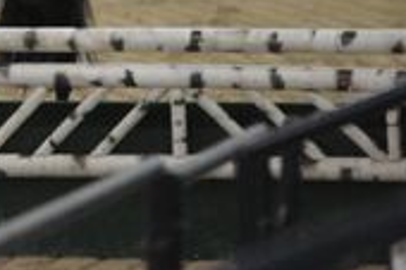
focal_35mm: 755
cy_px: -148
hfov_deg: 2.7
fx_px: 8506
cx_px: -107
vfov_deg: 1.8
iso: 6400
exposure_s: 1/400
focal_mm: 200
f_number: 2.8
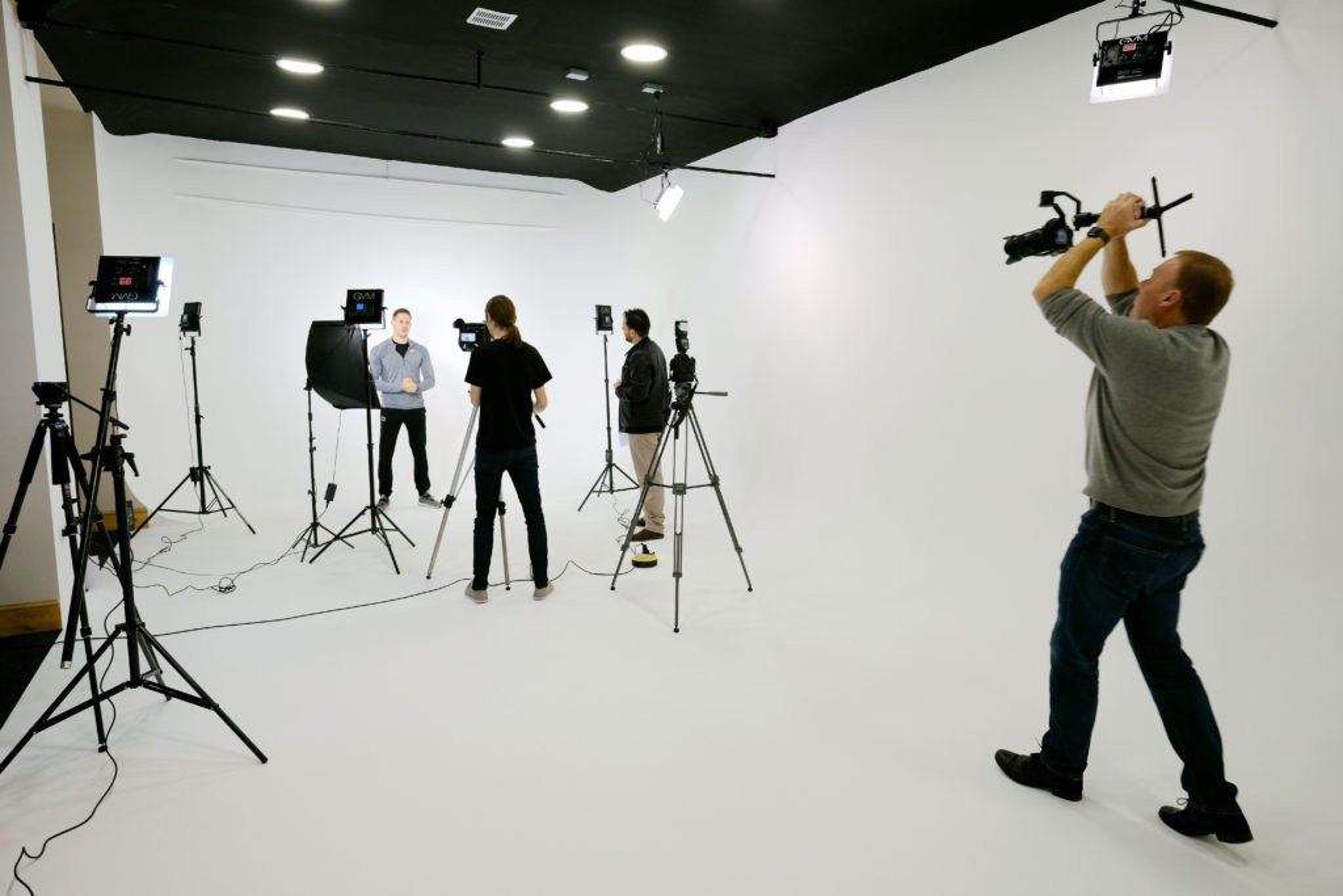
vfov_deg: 59.5
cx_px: 672
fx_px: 783
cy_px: 448
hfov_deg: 81.2
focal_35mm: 21
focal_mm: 14
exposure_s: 1/75
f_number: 5.6
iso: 800
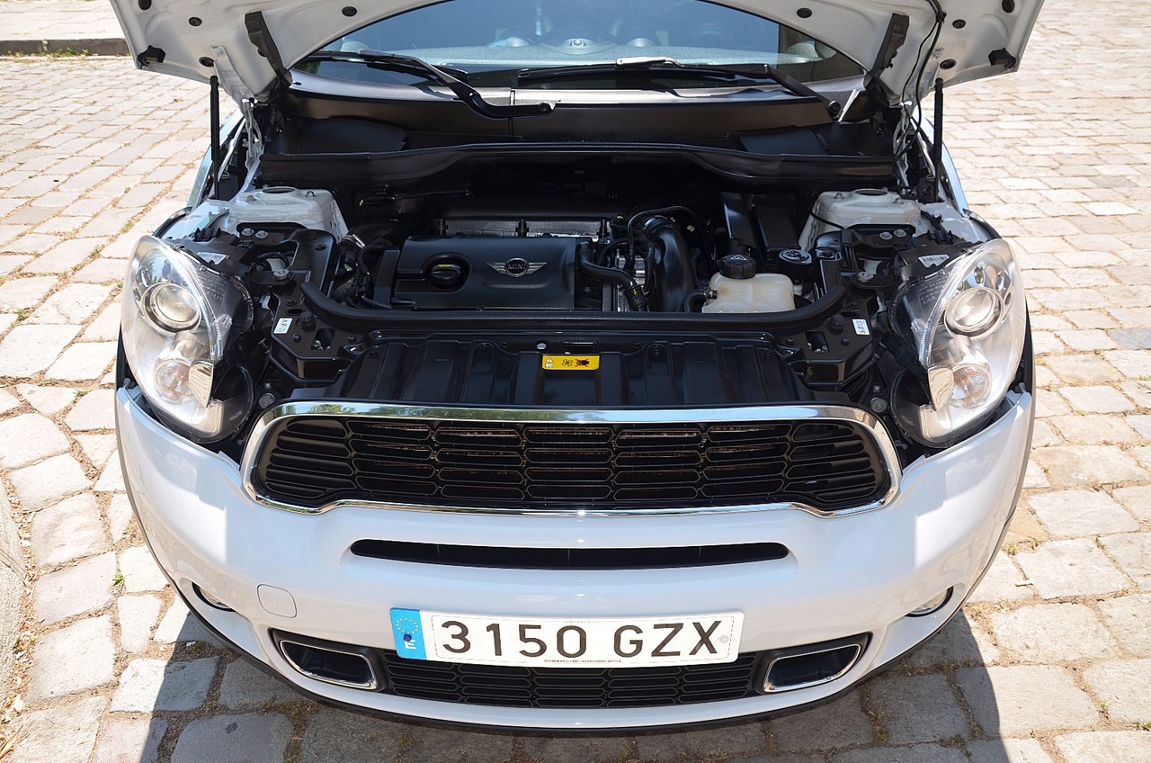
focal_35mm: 27
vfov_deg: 47.7
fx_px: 862
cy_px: 382
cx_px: 576
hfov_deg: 67.5
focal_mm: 18
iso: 100
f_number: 5
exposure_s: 1/200
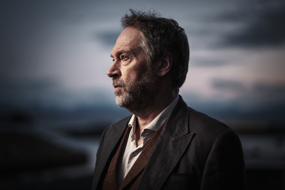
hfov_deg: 24.2
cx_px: 142
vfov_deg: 16.3
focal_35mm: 84
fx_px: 665
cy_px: 95
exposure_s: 1/125
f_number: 1.2
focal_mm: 56
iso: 320
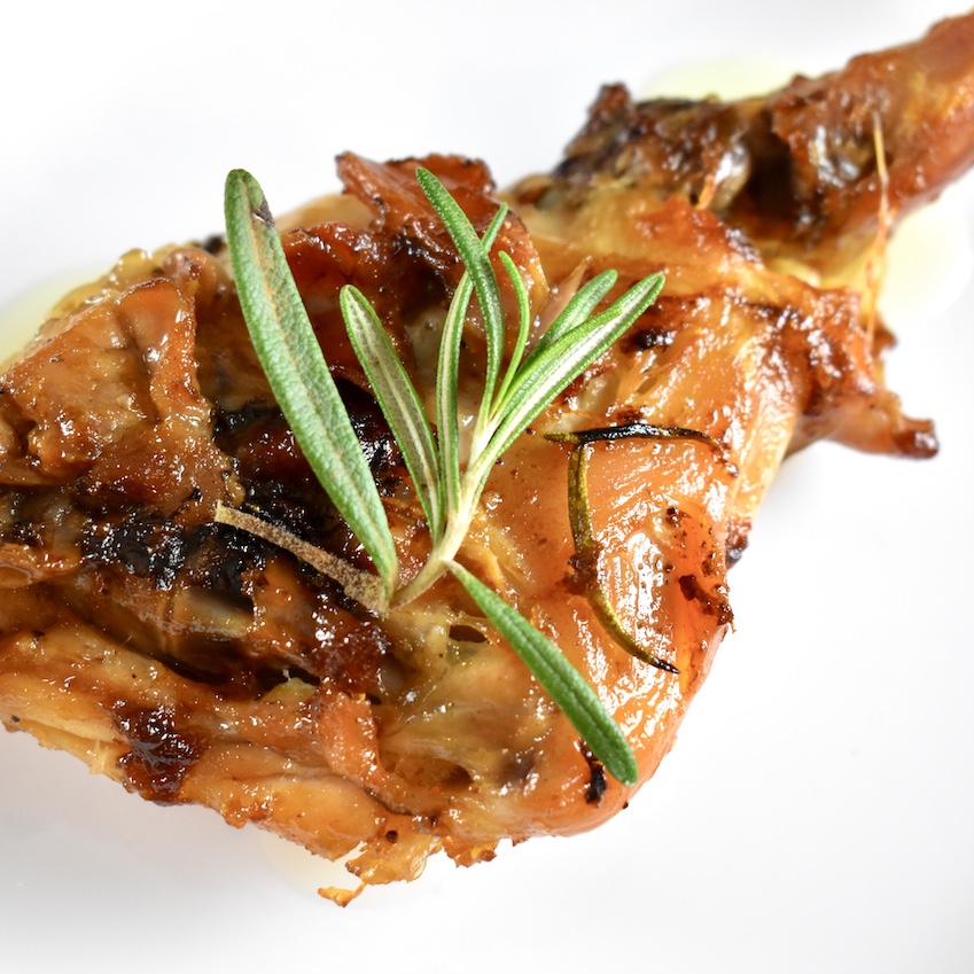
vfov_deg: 23.7
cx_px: 450
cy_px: 488
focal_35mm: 73
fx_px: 2324
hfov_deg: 23.7
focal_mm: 38
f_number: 4.8
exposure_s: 1/125
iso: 2200
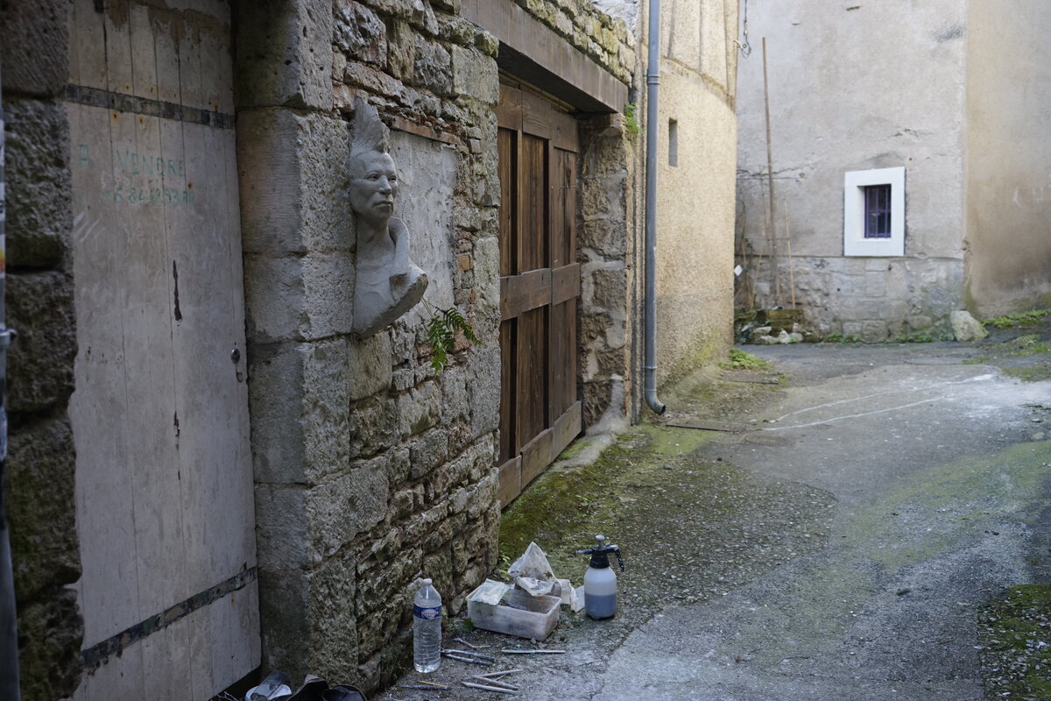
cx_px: 526
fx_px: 1080
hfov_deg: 51.9
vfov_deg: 35.9
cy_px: 350
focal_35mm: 37
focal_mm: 37
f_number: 4
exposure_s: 1/160
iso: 500
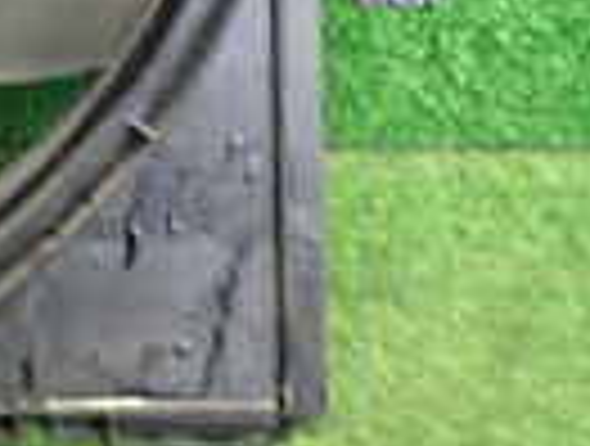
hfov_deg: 13.2
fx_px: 2341
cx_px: -423
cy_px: -410
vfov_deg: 10.1
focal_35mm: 137
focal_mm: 5.4
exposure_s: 1/30
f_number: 2.3
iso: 640
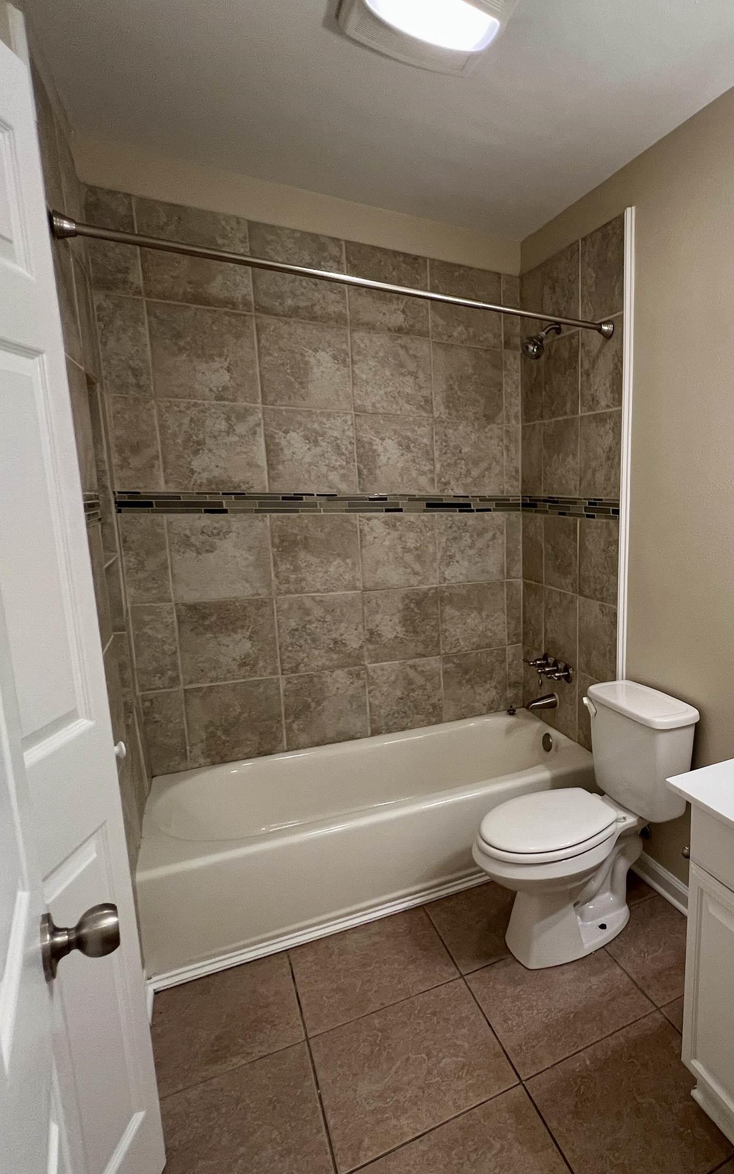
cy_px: 600
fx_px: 608
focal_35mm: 19
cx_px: 632
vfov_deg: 88.0
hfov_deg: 55.6
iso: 200
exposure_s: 1/120
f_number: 1.8
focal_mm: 1.57
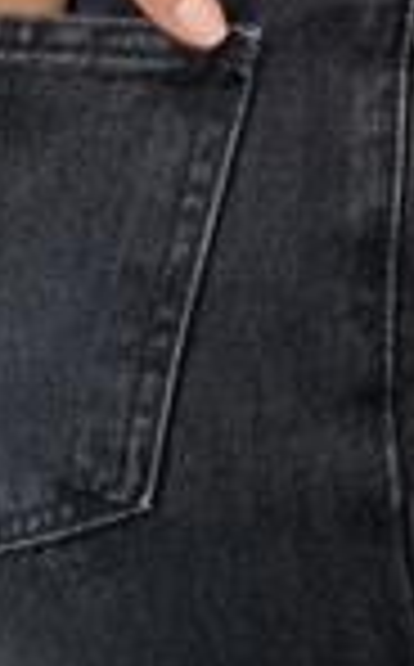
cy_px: 376
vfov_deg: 13.6
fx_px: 2791
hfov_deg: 8.5
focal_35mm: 154
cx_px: 310
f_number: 2
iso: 200
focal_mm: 6
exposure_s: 1/100
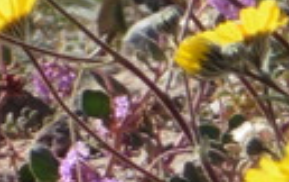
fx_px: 28021
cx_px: -748
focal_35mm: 3553
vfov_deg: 0.4
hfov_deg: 0.6
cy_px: -103
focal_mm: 77.4
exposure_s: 1/400
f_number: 6.2
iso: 100
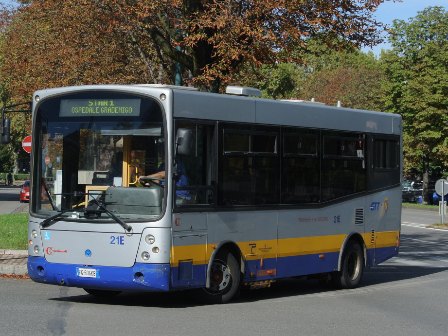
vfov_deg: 13.5
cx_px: 187
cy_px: 187
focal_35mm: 110
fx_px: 1424
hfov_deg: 17.9
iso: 100
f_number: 5
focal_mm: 30
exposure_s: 1/800
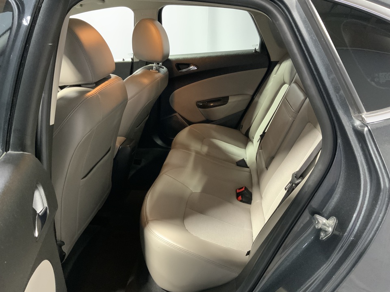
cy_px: 146
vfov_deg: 48.2
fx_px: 327
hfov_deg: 61.7
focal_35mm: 29
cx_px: 195
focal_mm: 3
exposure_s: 1/40
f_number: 1.8
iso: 250
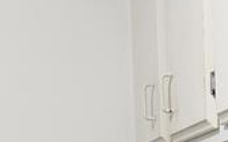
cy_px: 431
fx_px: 1081
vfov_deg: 6.8
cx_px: 107
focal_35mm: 174
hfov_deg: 12.0
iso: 320
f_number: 1.8
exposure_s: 1/120
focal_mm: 5.4
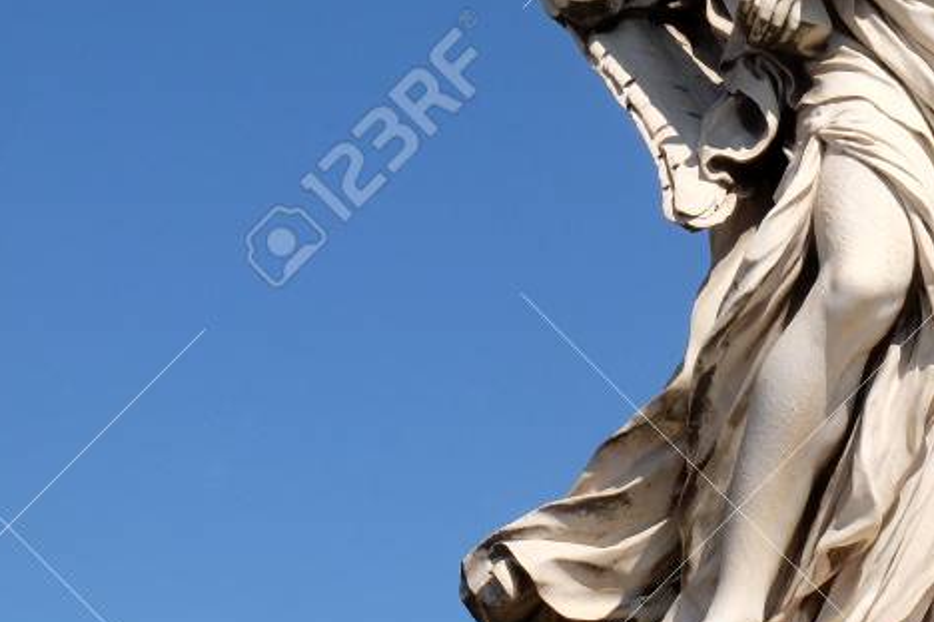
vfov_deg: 13.6
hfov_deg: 20.2
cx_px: 734
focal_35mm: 100
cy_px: 78
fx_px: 2594
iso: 800
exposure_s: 1/350
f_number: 18
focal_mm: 24.3
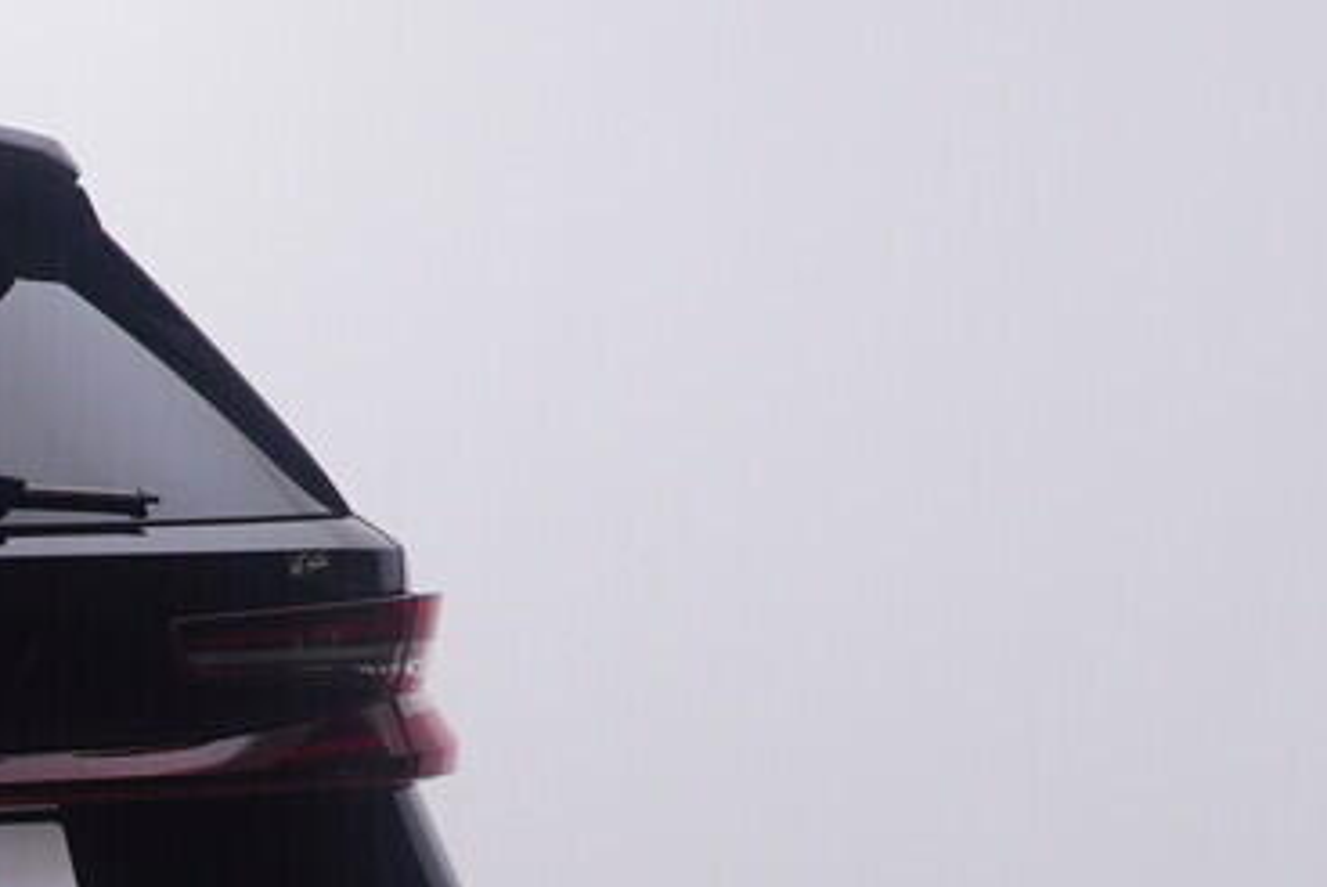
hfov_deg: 17.9
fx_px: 3245
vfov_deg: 15.2
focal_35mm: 88
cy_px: 952
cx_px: -1139
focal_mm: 15
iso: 200
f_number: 5
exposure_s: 1/80
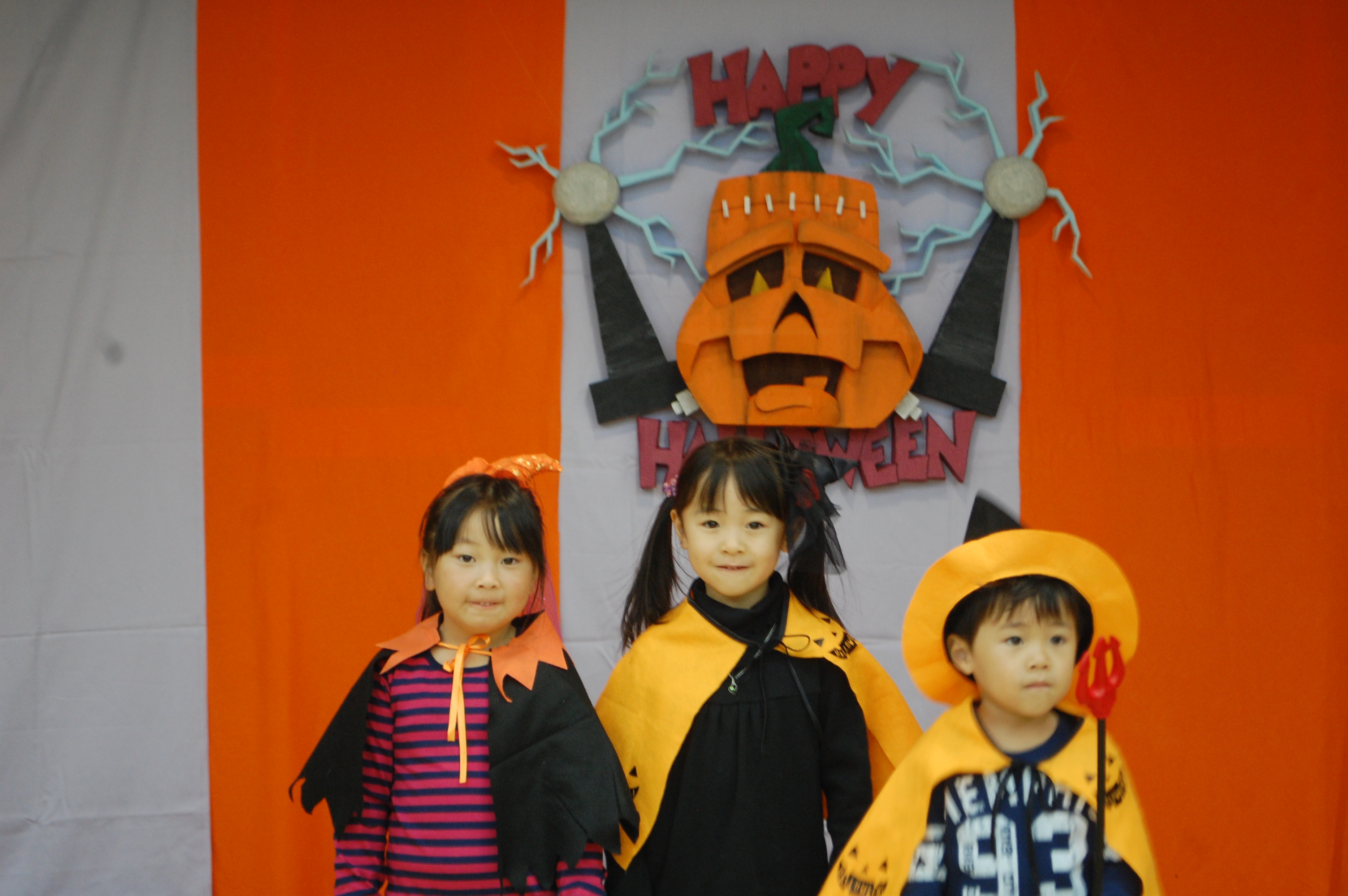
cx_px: 674
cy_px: 448
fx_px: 2694
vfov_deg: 18.9
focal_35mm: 72
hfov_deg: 28.1
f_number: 5.6
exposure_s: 1/10
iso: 800
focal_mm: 48
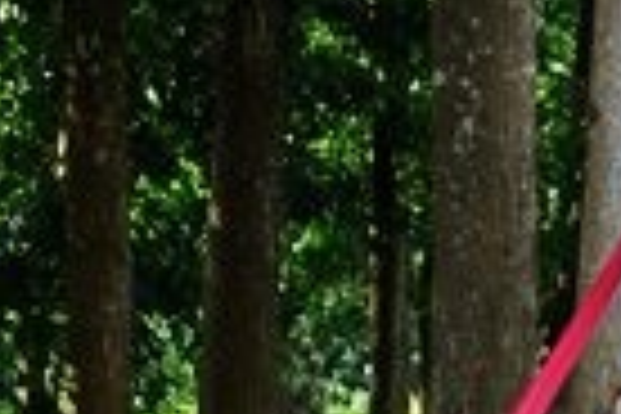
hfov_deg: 7.4
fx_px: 4640
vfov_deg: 5.1
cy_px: 524
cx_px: 1120
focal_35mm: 269
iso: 125
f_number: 4
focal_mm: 21.01
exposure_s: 1/100
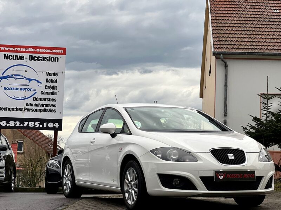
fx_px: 625
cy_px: 105
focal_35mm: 77
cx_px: 140
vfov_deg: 19.1
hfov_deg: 25.3
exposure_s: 1/121
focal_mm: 9
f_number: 2.8
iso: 80
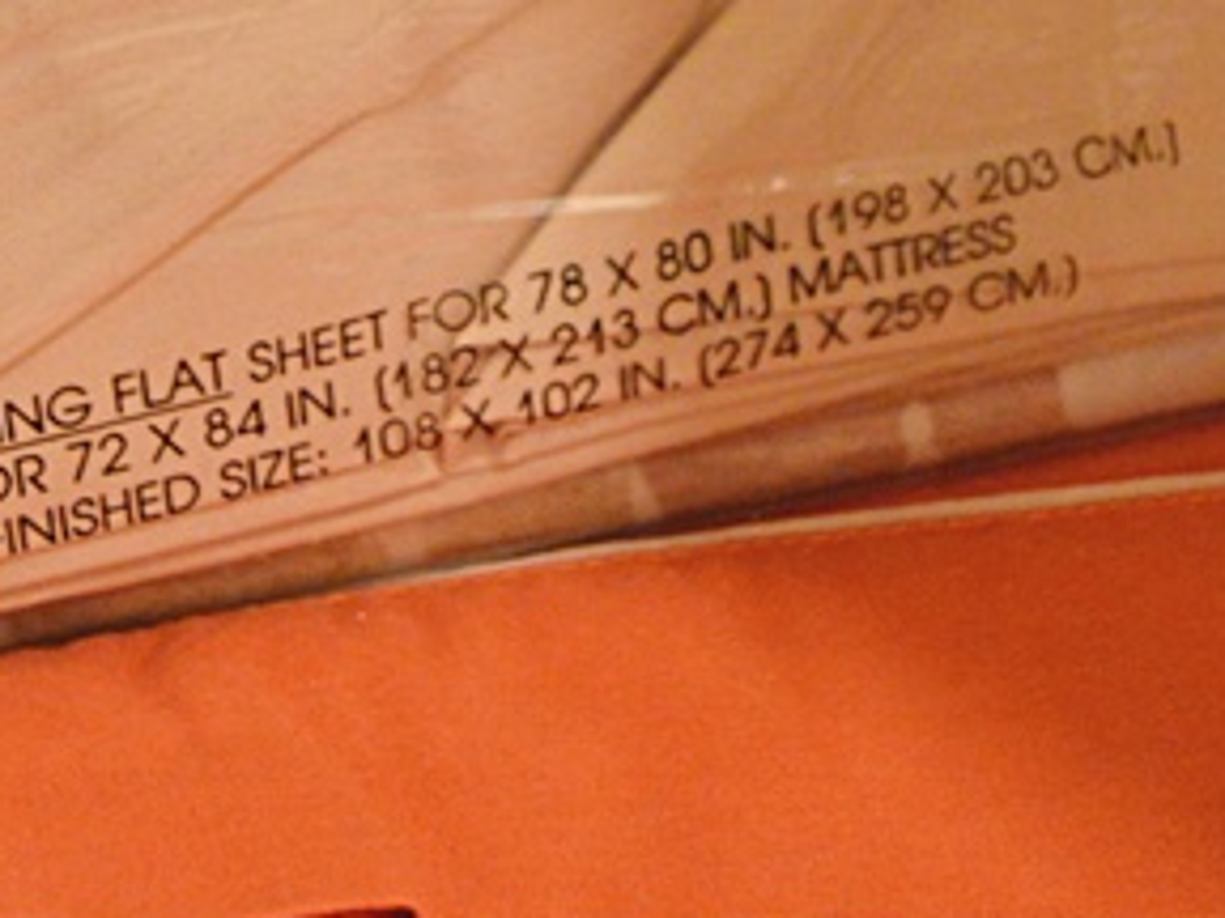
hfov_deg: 21.8
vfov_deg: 15.4
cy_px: -355
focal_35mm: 90
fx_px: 3185
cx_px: 515
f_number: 3.5
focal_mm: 18
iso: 2000
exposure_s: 1/60
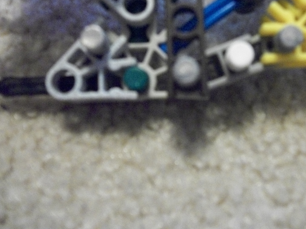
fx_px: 406
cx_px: 189
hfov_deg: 41.0
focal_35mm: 46
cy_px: 67
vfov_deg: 31.1
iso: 640
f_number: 2.9
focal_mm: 5.7
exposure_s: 1/15
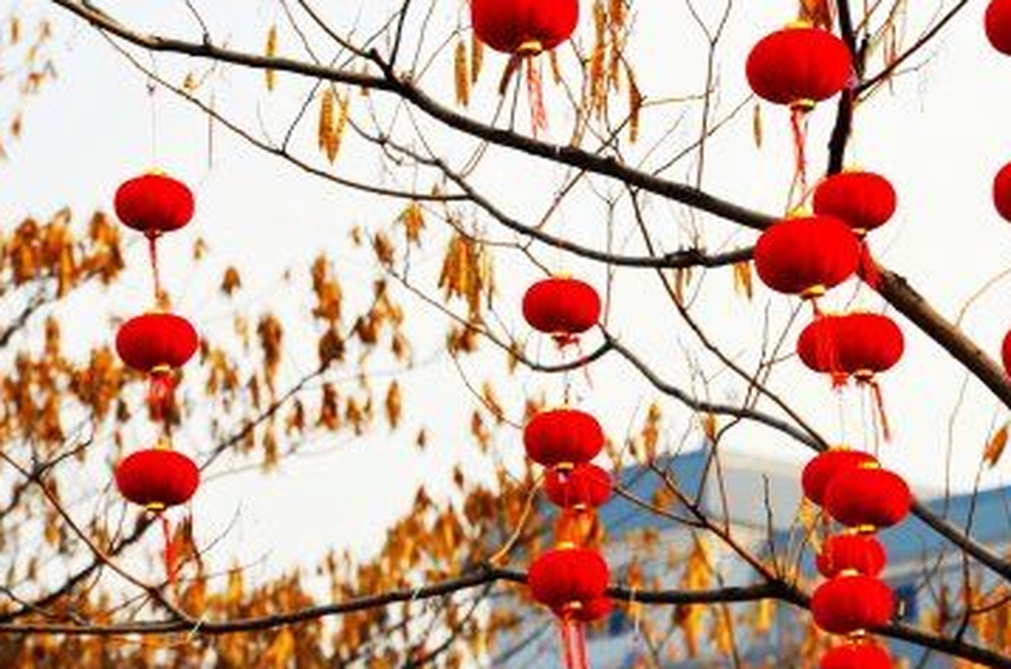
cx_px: 675
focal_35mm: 216
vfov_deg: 6.3
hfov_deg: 9.6
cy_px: 277
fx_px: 6044
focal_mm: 105
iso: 100
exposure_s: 1/250
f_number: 8
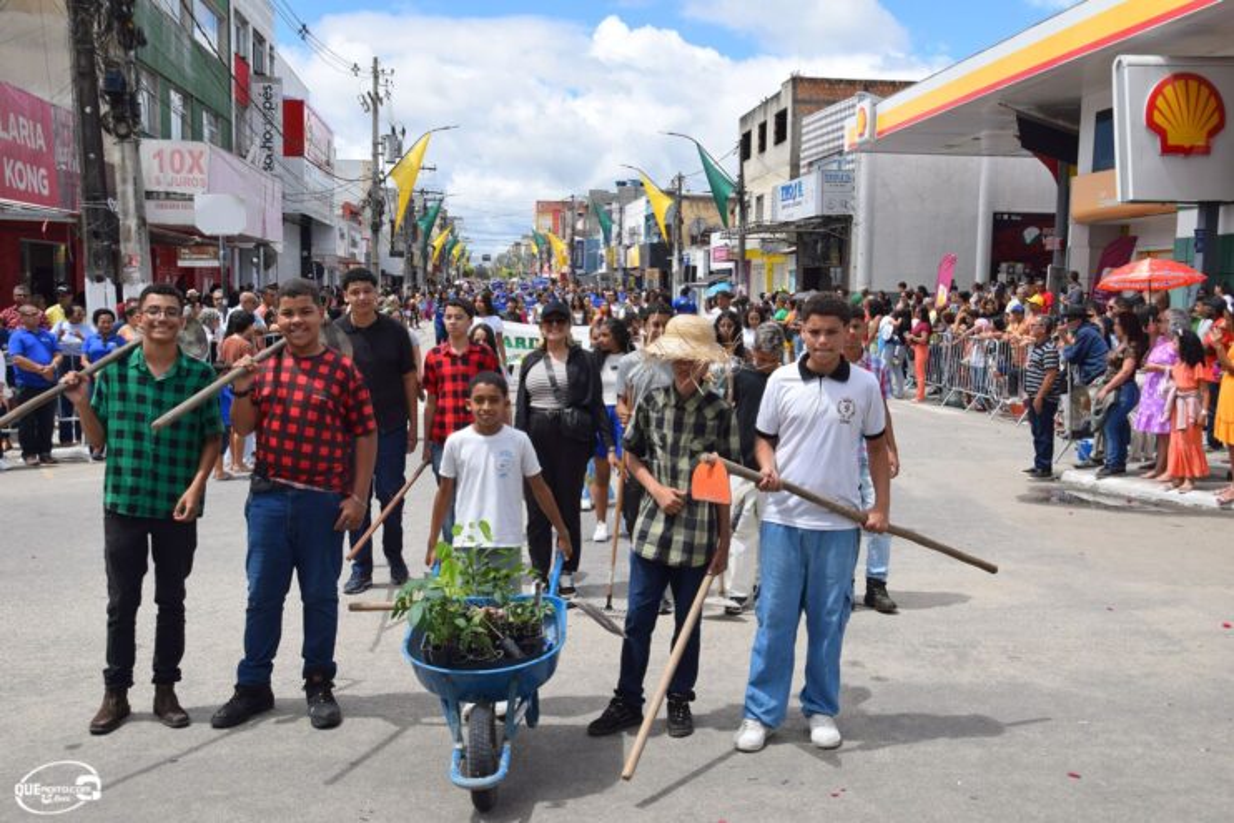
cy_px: 412
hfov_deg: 53.1
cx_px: 617
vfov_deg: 36.9
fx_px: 1234
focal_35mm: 36
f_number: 10
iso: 200
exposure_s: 1/400
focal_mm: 24
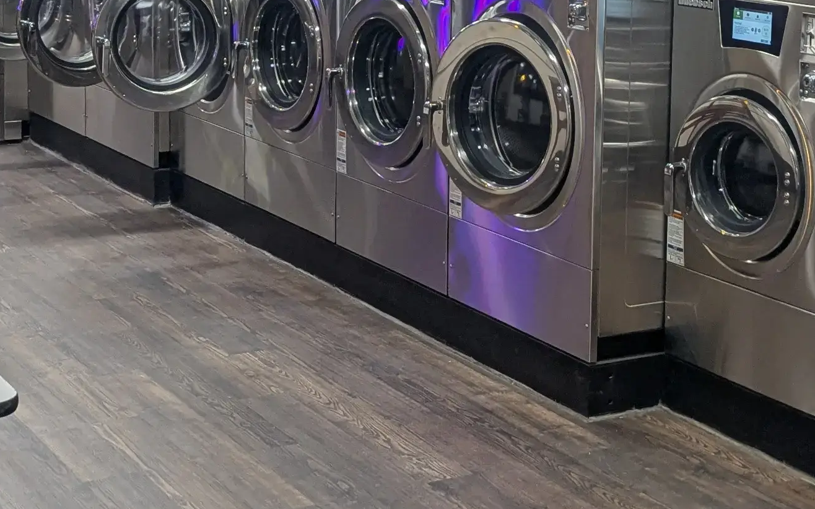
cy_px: 11
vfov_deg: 16.2
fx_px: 1754
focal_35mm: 79
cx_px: 398
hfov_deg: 26.2
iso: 69
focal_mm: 6.81
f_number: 1.85
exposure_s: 1/68.7
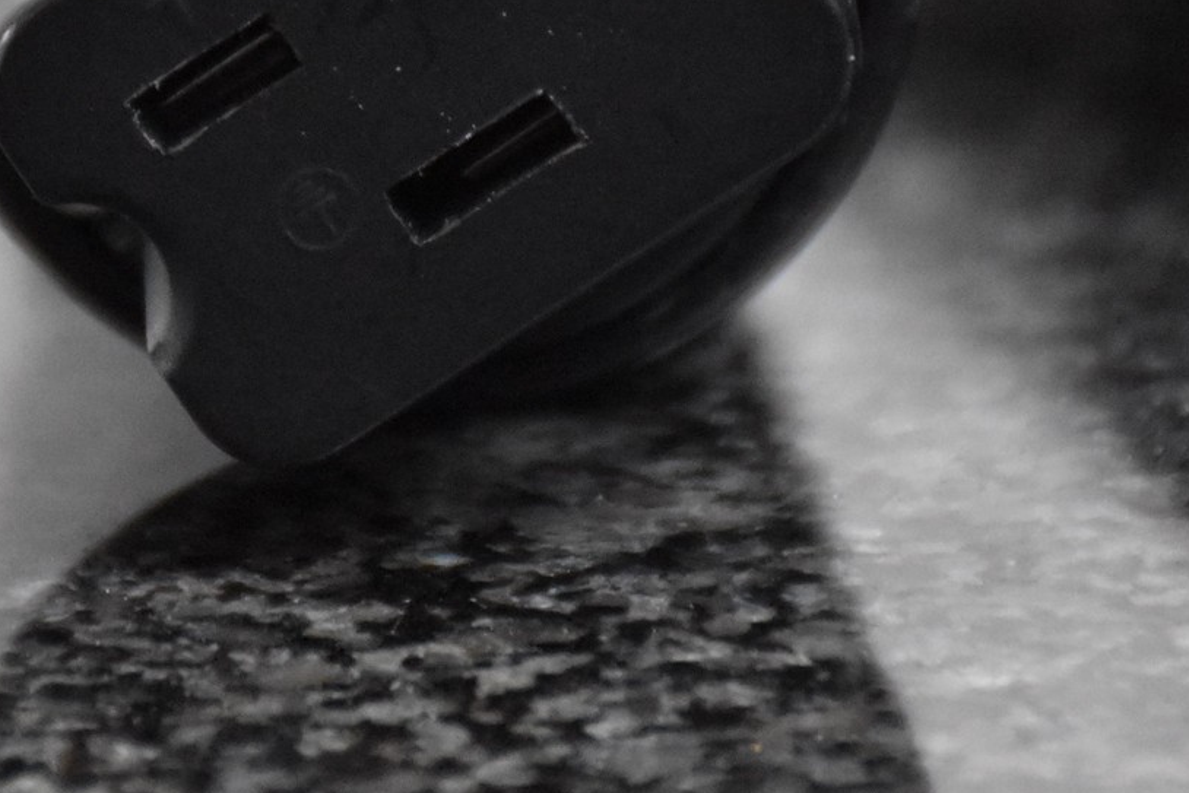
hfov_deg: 3.3
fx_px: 20446
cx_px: 318
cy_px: -148
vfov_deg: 2.2
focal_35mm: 619
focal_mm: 140
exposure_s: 1/125
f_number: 5.6
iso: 4500
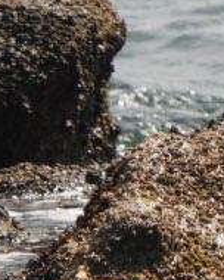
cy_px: -156
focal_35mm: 3702
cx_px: 1076
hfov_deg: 0.4
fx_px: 30678
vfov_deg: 0.5
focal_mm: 463
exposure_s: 1/640
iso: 125
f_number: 6.3
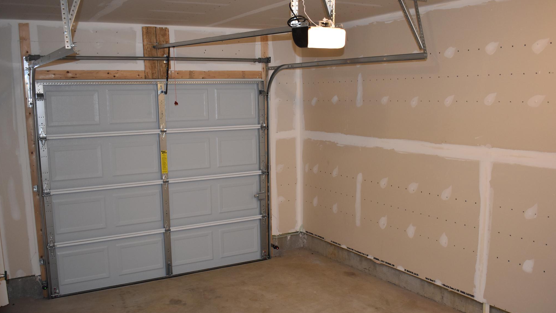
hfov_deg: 56.6
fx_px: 516
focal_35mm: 35
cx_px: 279
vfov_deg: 33.6
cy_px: 183
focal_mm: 22
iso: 800
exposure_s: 1/60
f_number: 3.8
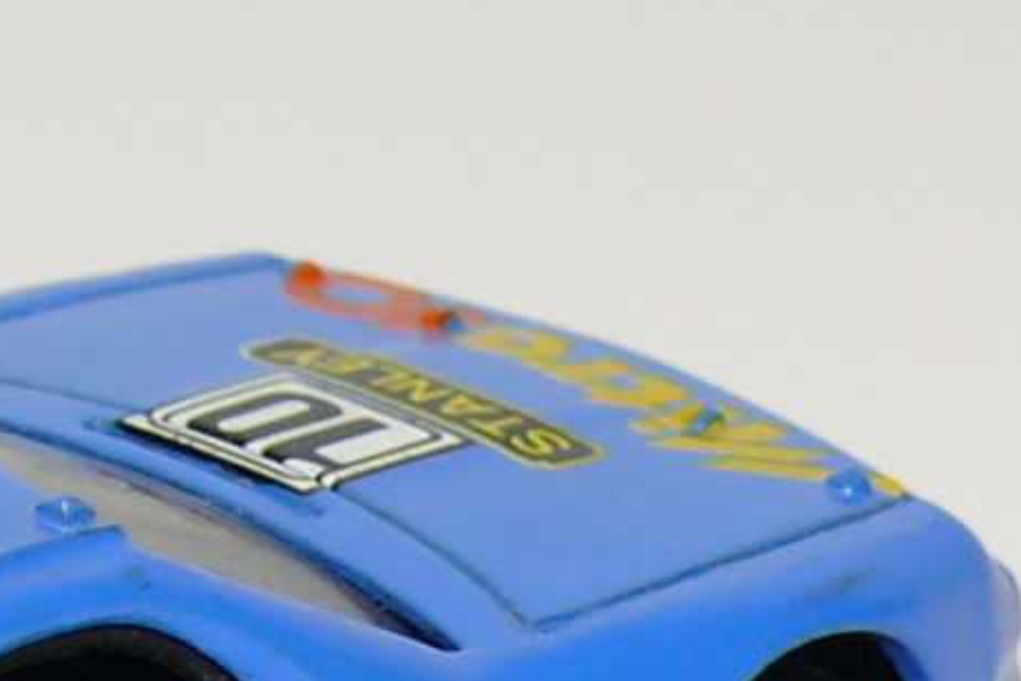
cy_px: 772
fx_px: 11032
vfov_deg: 3.5
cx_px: -186
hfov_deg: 5.3
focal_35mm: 389
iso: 100
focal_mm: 13.8
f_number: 4
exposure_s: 1/30
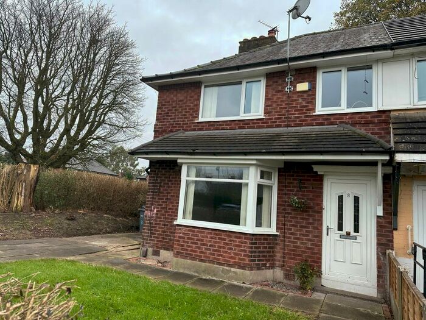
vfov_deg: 56.8
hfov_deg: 71.6
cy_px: 160
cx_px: 213
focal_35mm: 24
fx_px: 295
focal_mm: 6.86
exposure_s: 1/680
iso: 80
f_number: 1.78
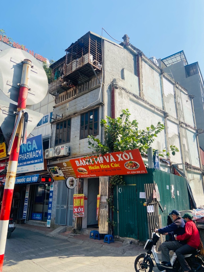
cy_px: 136
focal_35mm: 26
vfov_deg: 67.3
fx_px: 204
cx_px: 102
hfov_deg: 53.1
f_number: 1.8
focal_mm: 4.25
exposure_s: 1/2755
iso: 32
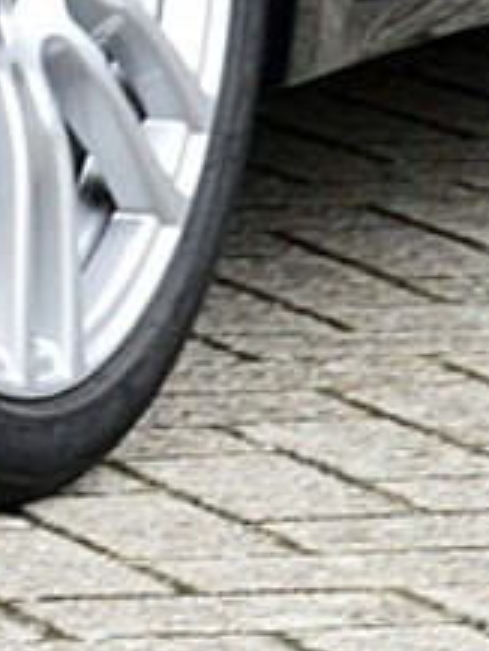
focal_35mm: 446
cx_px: -1050
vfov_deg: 4.3
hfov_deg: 3.3
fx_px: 8397
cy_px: -945
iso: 400
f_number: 8
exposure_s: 1/60
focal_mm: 35
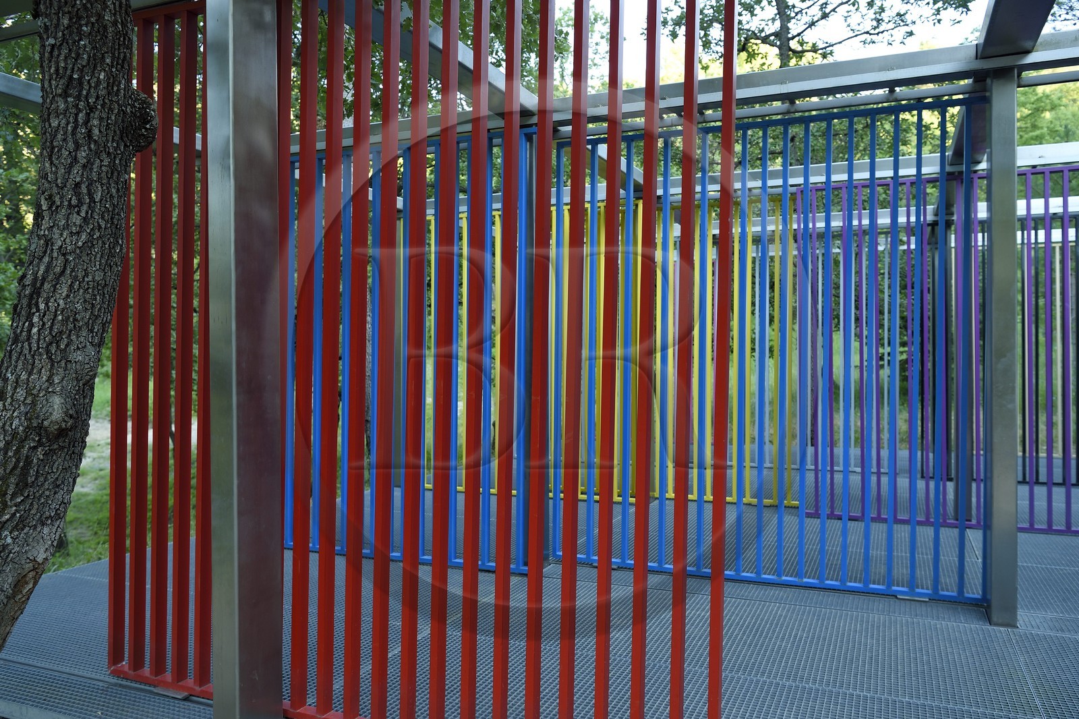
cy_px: 360
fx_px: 869
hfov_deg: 63.7
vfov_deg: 44.9
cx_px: 540
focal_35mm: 29
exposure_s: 1/40
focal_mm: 29
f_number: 5
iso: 200
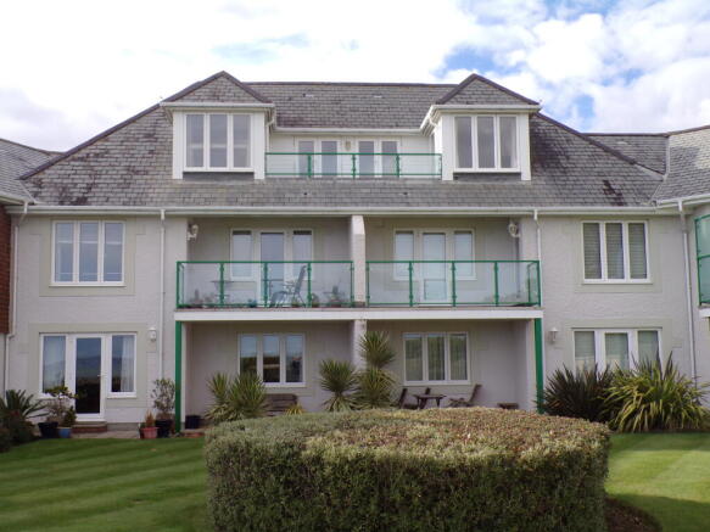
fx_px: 759
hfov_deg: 50.1
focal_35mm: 37
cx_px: 355
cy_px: 266
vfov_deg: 38.7
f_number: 4.7
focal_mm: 6.6
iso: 80
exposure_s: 1/300
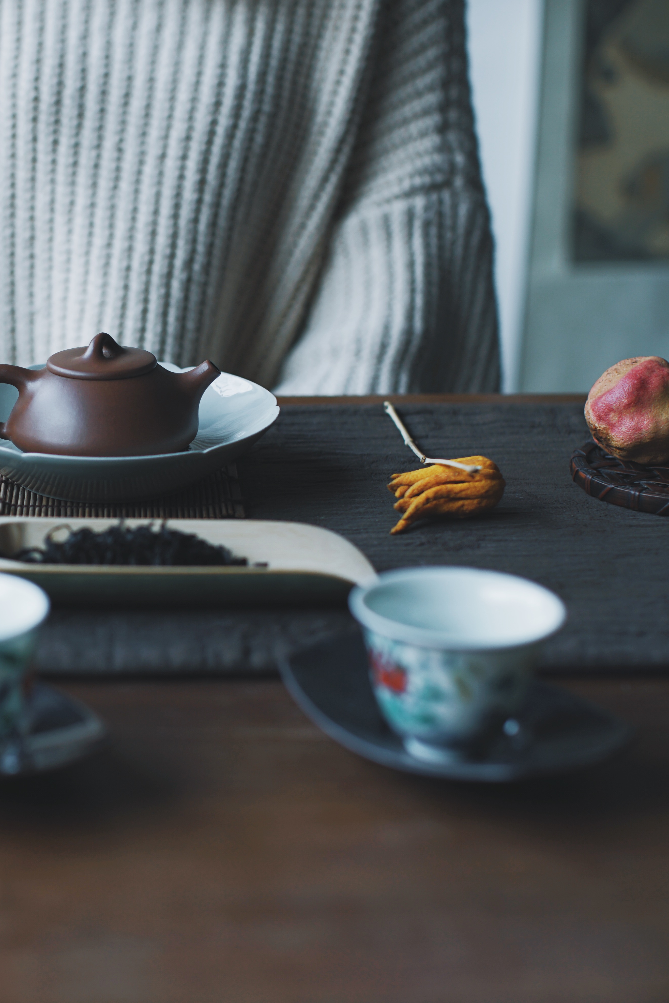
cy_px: 497
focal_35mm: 76
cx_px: 86
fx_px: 2118
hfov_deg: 17.7
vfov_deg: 26.6
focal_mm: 50
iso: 100
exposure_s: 1/100
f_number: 2.8
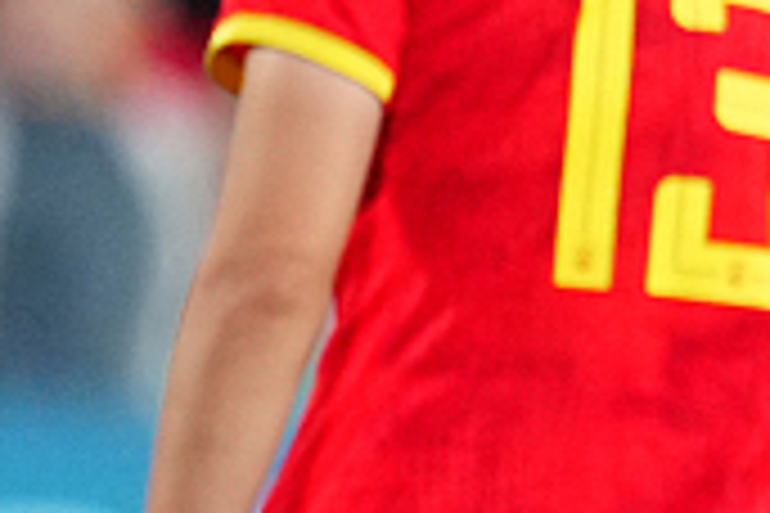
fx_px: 51094
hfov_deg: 0.9
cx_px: 2139
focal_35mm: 2389
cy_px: 664
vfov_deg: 0.6
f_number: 2.8
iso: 2500
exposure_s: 1/2000
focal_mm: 400
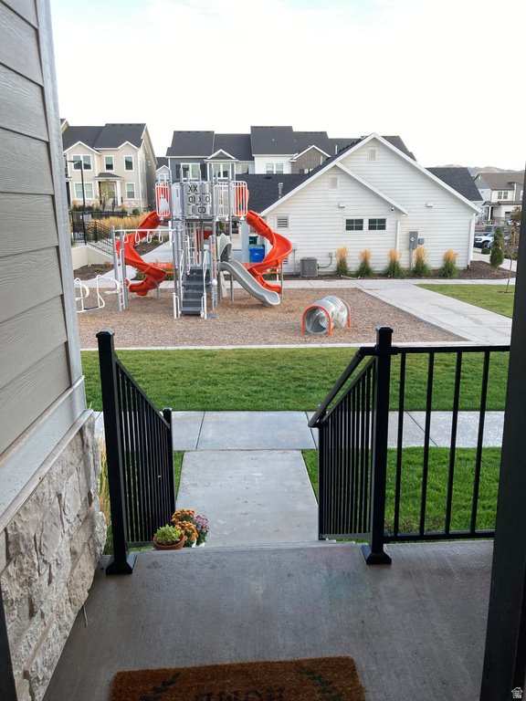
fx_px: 567
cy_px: 350
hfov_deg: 49.7
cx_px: 263
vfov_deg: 63.4
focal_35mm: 28
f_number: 1.8
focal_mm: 3.99
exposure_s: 1/120
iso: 25
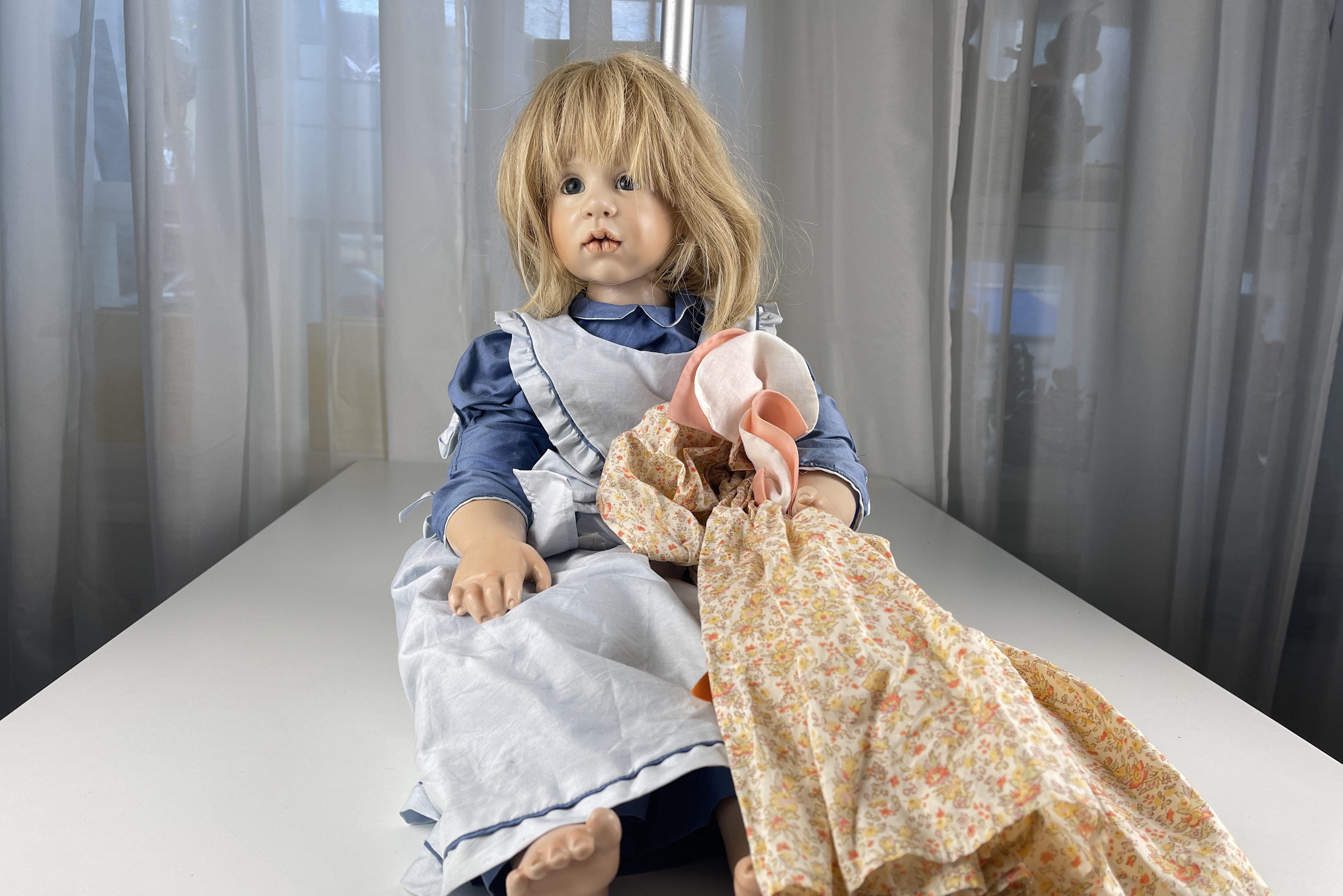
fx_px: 1007
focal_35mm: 27
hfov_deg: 67.4
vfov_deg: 47.8
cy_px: 517
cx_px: 652
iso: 32
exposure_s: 1/128
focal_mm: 5.1
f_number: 1.6
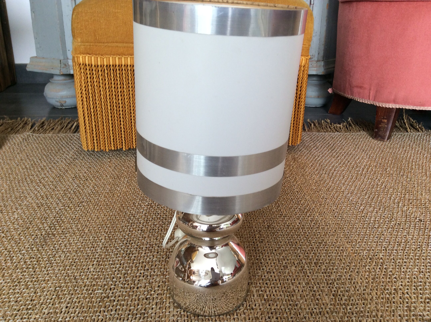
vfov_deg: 44.1
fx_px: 398
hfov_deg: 56.9
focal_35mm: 32
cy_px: 161
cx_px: 216
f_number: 2.4
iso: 40
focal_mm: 3.3
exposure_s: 1/33
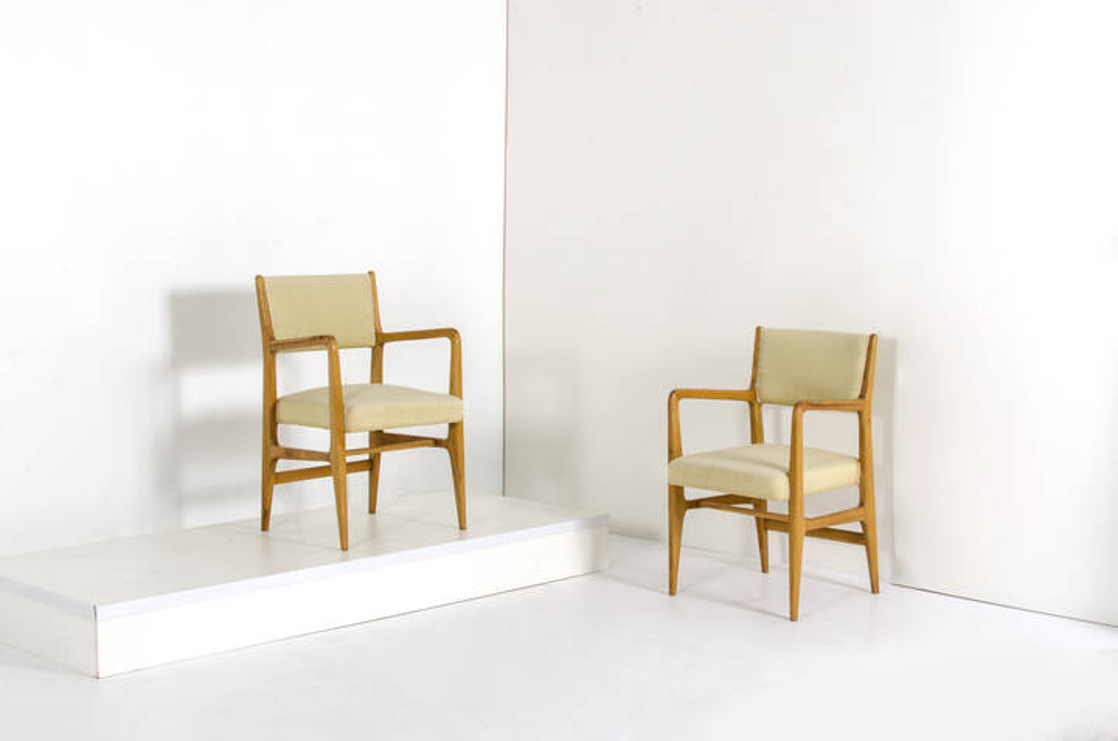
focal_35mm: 52
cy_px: 370
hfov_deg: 37.9
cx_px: 559
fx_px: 1627
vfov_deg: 25.6
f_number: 18
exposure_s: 1/200
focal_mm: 35
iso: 100
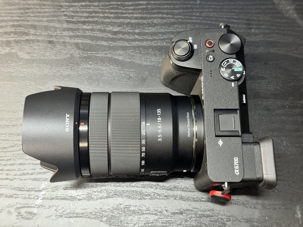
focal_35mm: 48
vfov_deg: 30.3
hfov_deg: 39.7
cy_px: 114
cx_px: 152
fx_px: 420
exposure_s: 1/40
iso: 500
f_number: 1.78
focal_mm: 6.76
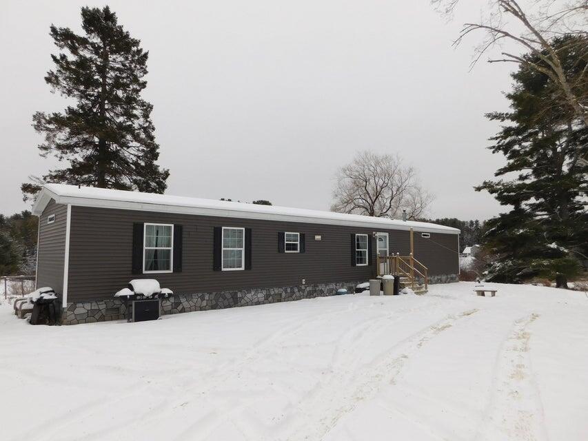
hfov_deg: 73.9
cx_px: 294
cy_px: 220
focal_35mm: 23
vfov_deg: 58.9
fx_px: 391
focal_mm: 4
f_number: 3
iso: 125
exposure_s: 1/640
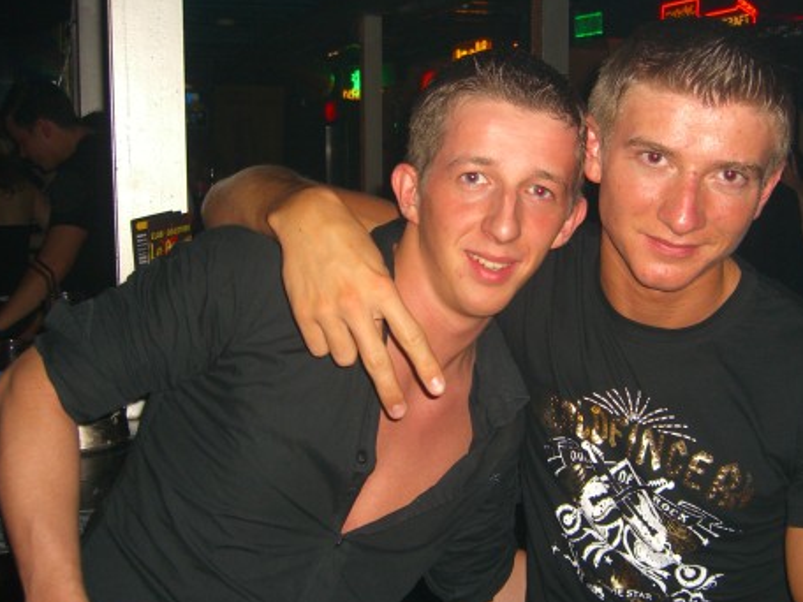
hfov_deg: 38.0
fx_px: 1160
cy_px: 320
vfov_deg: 29.1
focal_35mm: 50
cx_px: 481
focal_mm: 7.9
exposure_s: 1/60
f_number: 2.8
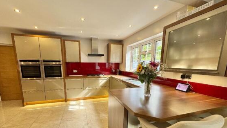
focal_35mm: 16
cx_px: 108
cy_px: 82
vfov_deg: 65.9
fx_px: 96
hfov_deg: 99.3
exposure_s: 1/100
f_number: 2.2
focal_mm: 2.22
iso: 160
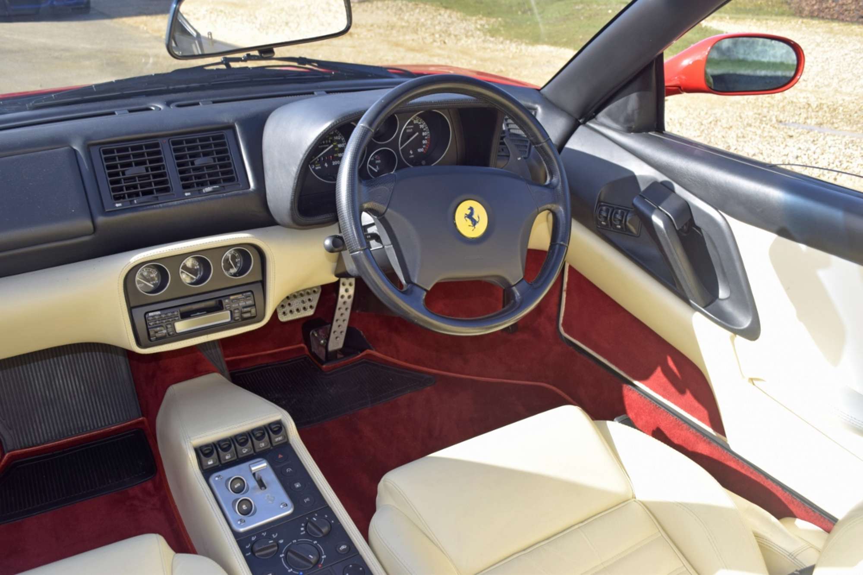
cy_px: 288
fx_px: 791
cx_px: 432
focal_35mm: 33
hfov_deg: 57.2
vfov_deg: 40.0
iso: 100
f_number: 6.3
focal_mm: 22
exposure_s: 1/125
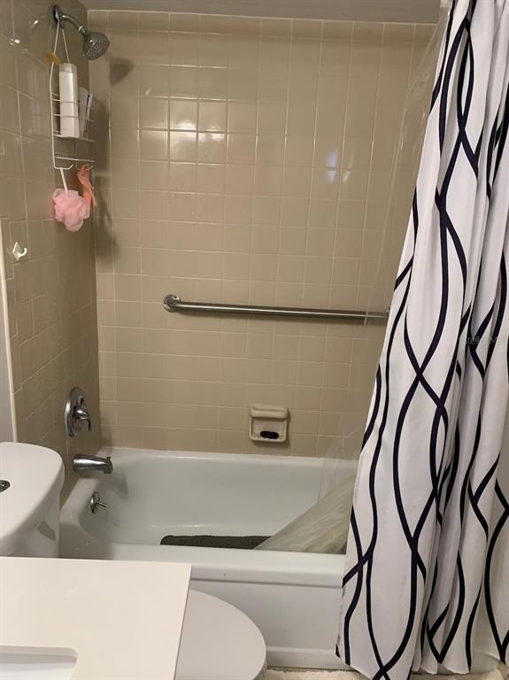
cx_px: 254
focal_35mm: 26
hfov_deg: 53.0
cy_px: 340
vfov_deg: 67.3
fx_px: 510
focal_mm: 4.25
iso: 160
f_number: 1.8
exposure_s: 1/60
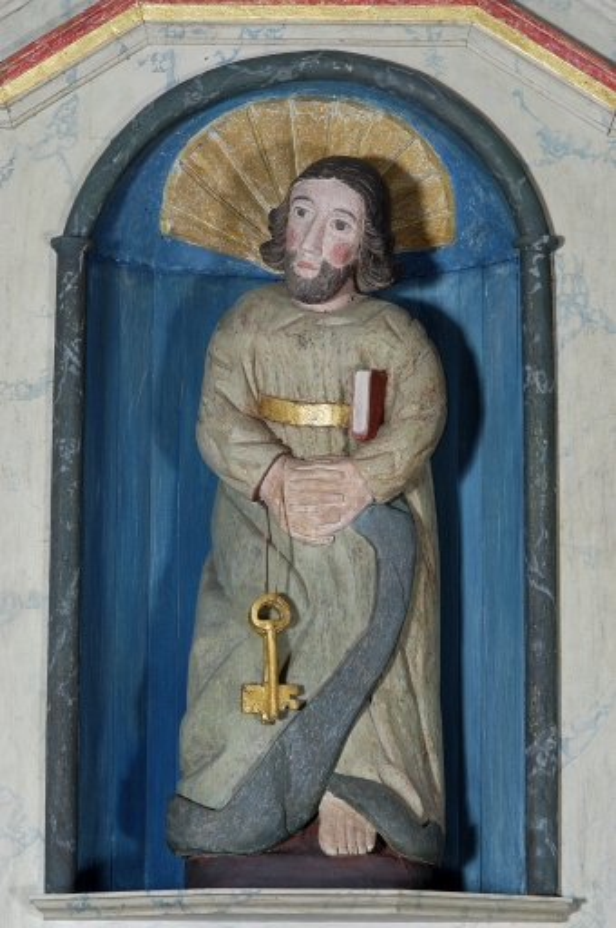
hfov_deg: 8.7
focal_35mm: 158
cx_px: 308
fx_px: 4053
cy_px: 464
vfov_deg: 13.1
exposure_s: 1/80
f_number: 16
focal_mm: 105
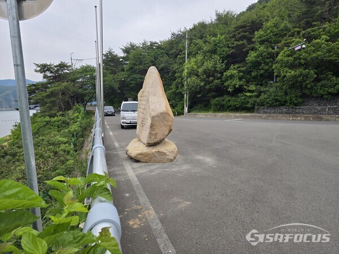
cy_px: 127
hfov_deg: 73.9
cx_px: 170
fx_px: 225
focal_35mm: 23
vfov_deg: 58.9
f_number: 1.7
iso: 12
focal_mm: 6.3
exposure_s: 1/180
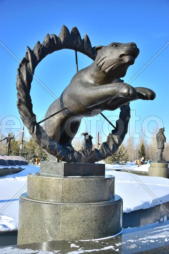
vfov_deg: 49.5
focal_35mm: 39
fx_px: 274
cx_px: 84
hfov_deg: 34.2
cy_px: 127
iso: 100
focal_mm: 26
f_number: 4.5
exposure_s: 1/800
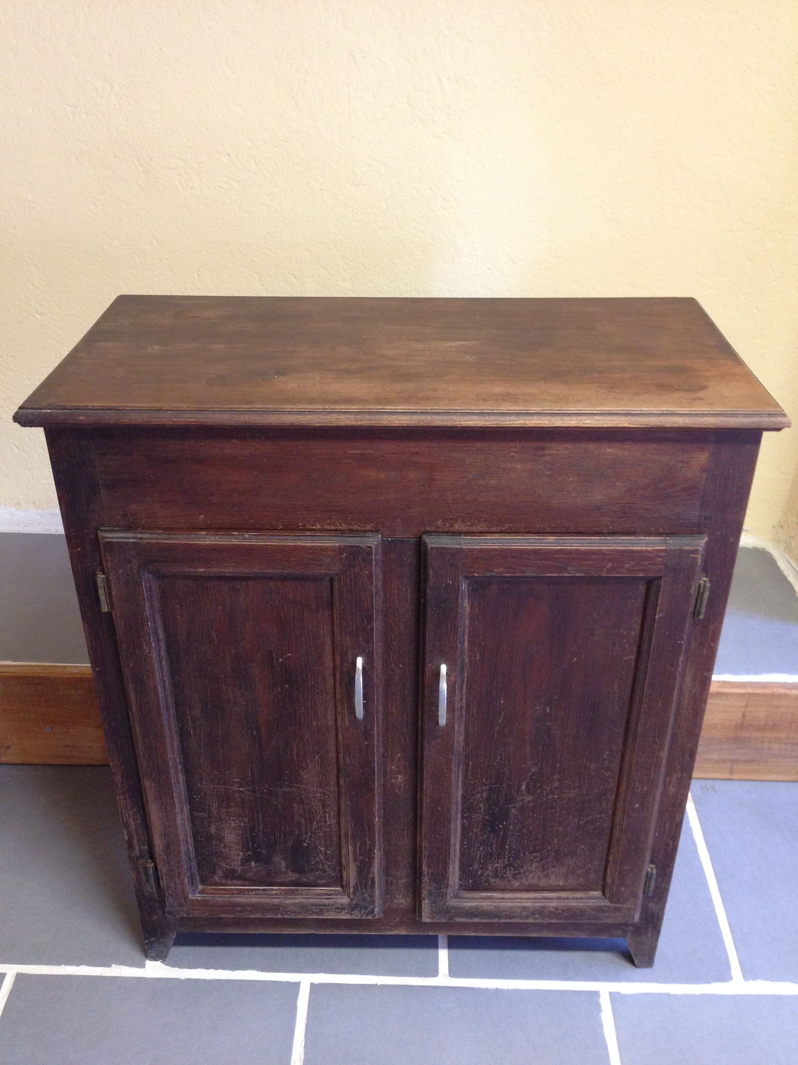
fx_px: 1014
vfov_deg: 55.4
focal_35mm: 33
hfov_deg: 42.9
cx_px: 399
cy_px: 532
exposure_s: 1/20
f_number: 2.4
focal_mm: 4.12
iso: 200
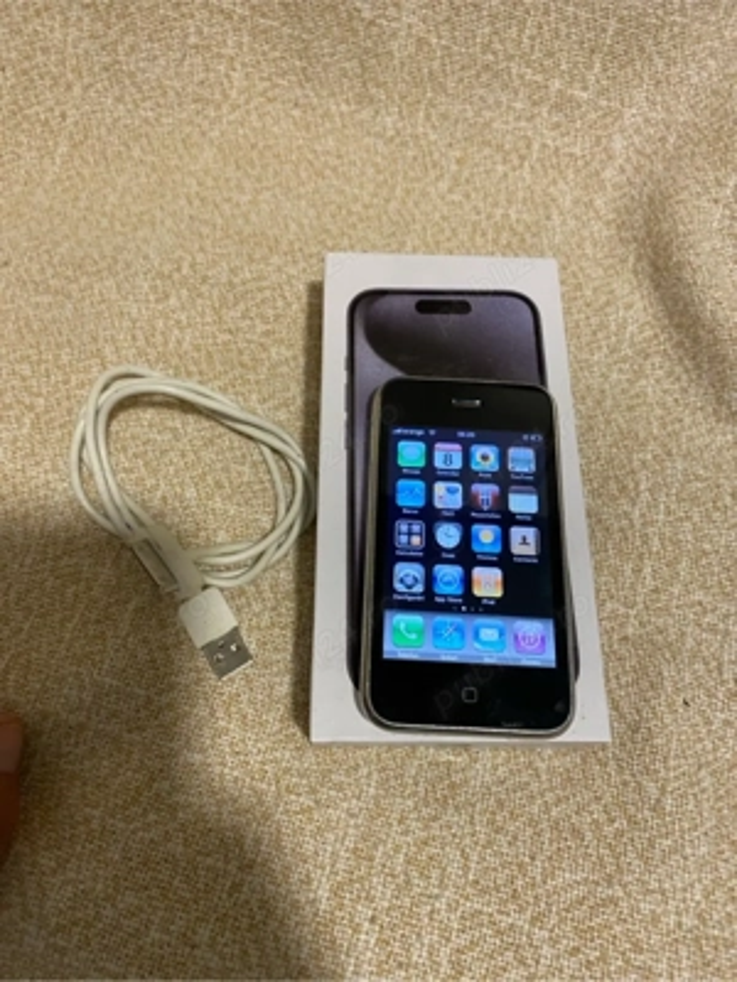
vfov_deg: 67.3
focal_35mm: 26
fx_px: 738
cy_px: 491
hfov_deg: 53.1
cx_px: 368
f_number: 1.8
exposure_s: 1/50
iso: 250
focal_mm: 4.25
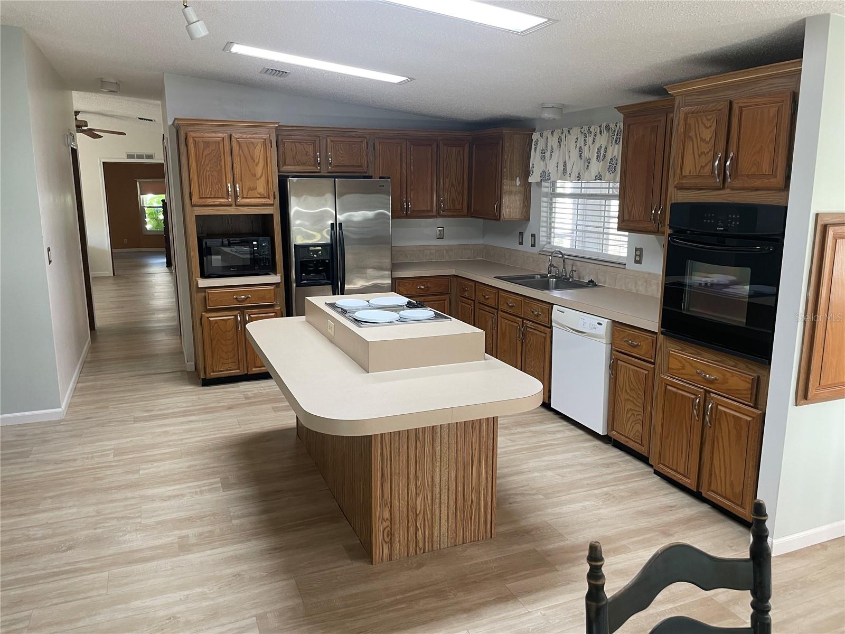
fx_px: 635
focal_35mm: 26
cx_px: 422
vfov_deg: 53.1
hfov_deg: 67.3
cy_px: 317
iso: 80
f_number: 1.6
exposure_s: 1/60
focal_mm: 4.2
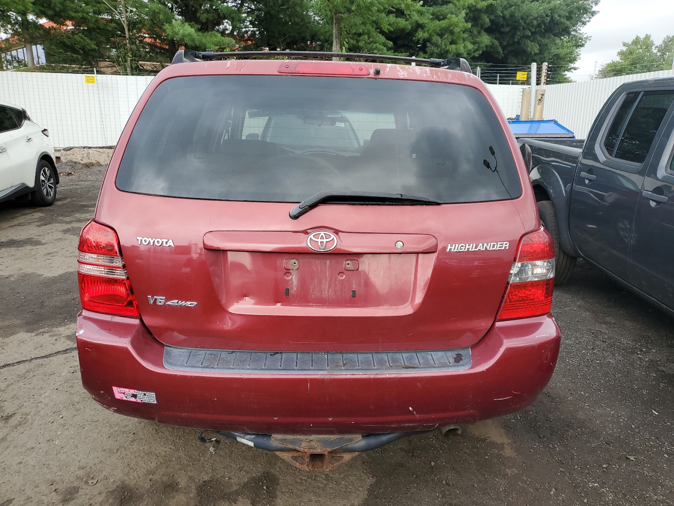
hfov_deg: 67.3
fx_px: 506
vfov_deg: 53.1
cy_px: 253
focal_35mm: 26
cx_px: 337
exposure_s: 1/222
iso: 50
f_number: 1.5
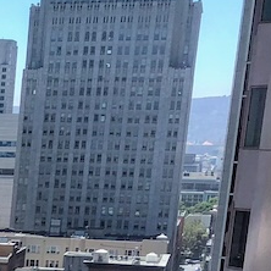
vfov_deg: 12.3
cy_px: 435
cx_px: -310
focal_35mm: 134
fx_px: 1187
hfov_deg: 11.4
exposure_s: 1/783
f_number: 1.8
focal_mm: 3.99
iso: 20
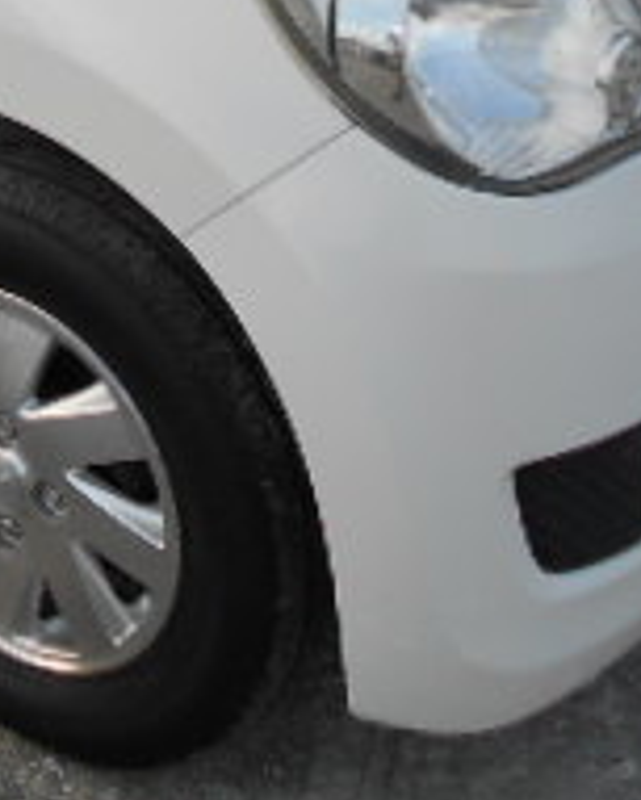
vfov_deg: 21.2
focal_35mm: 85
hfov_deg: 17.1
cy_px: -117
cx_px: -176
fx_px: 2014
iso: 80
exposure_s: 1/200
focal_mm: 4.6
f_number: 3.2
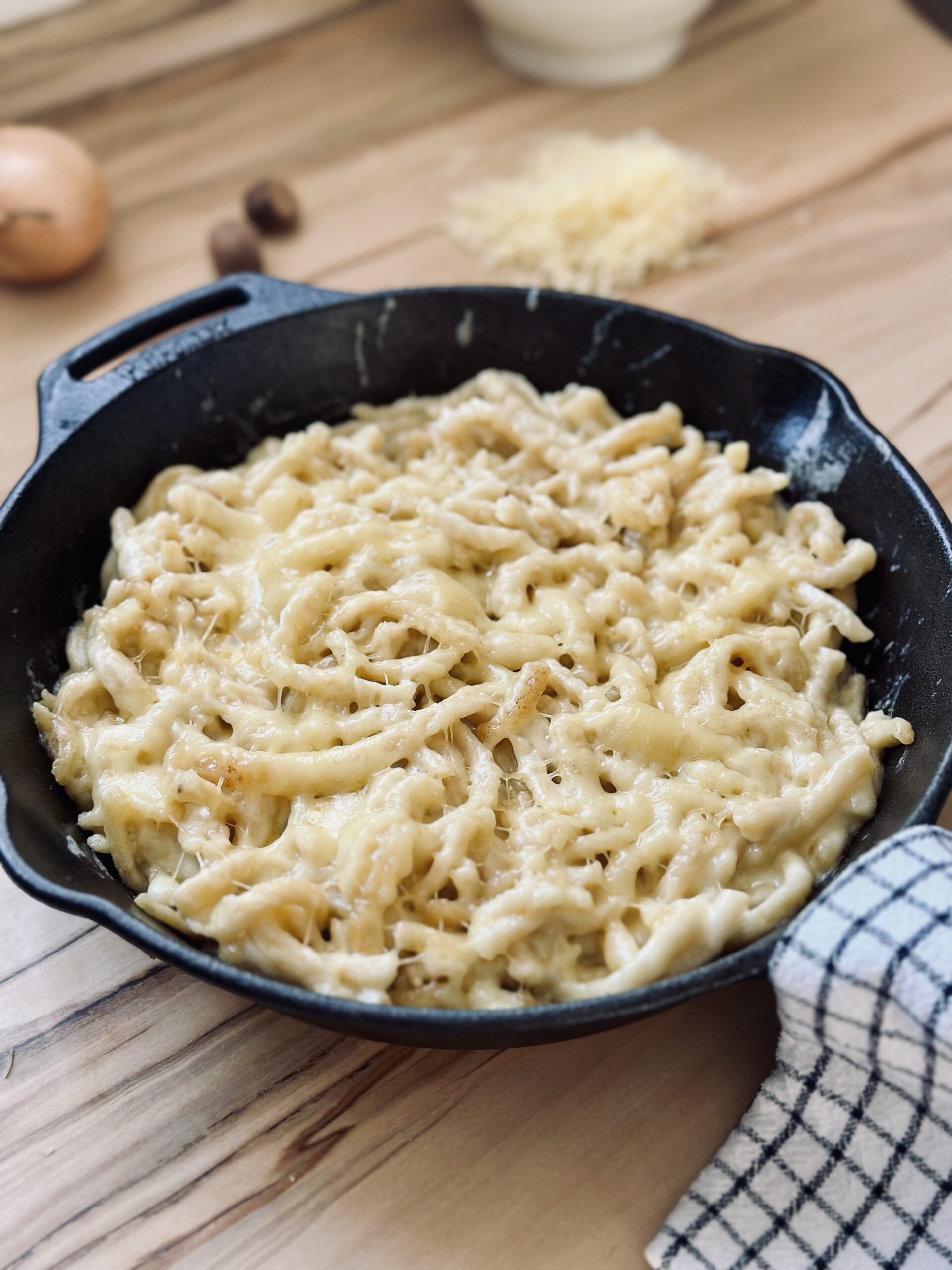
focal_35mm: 48
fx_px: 1760
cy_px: 635
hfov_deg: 30.3
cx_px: 476
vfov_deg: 39.7
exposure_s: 1/86
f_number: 1.78
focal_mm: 6.86
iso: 125
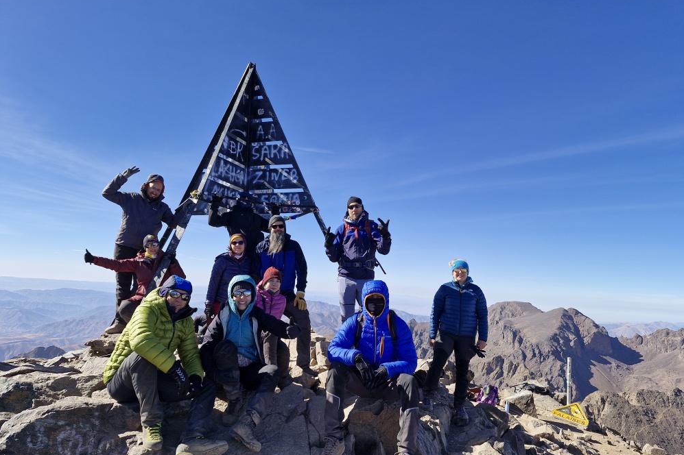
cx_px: 342
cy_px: 238
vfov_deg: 53.1
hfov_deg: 73.8
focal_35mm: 24
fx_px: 456
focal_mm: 5.54
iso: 50
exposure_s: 1/1504
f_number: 1.8
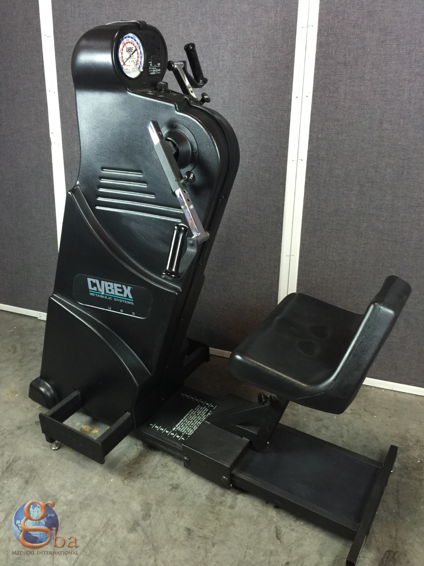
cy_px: 283
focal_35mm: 29
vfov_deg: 61.7
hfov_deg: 48.2
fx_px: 474
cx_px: 212
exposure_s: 1/15
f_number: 2.2
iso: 80
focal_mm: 4.15
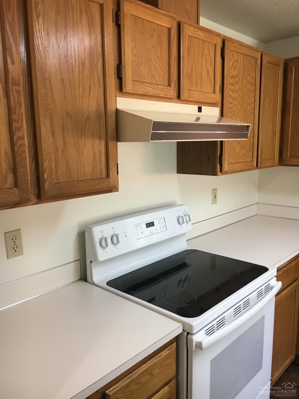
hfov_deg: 48.2
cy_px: 200
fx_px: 334
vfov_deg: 61.7
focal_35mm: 29
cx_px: 150
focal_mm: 4.15
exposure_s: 1/30
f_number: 2.2
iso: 100
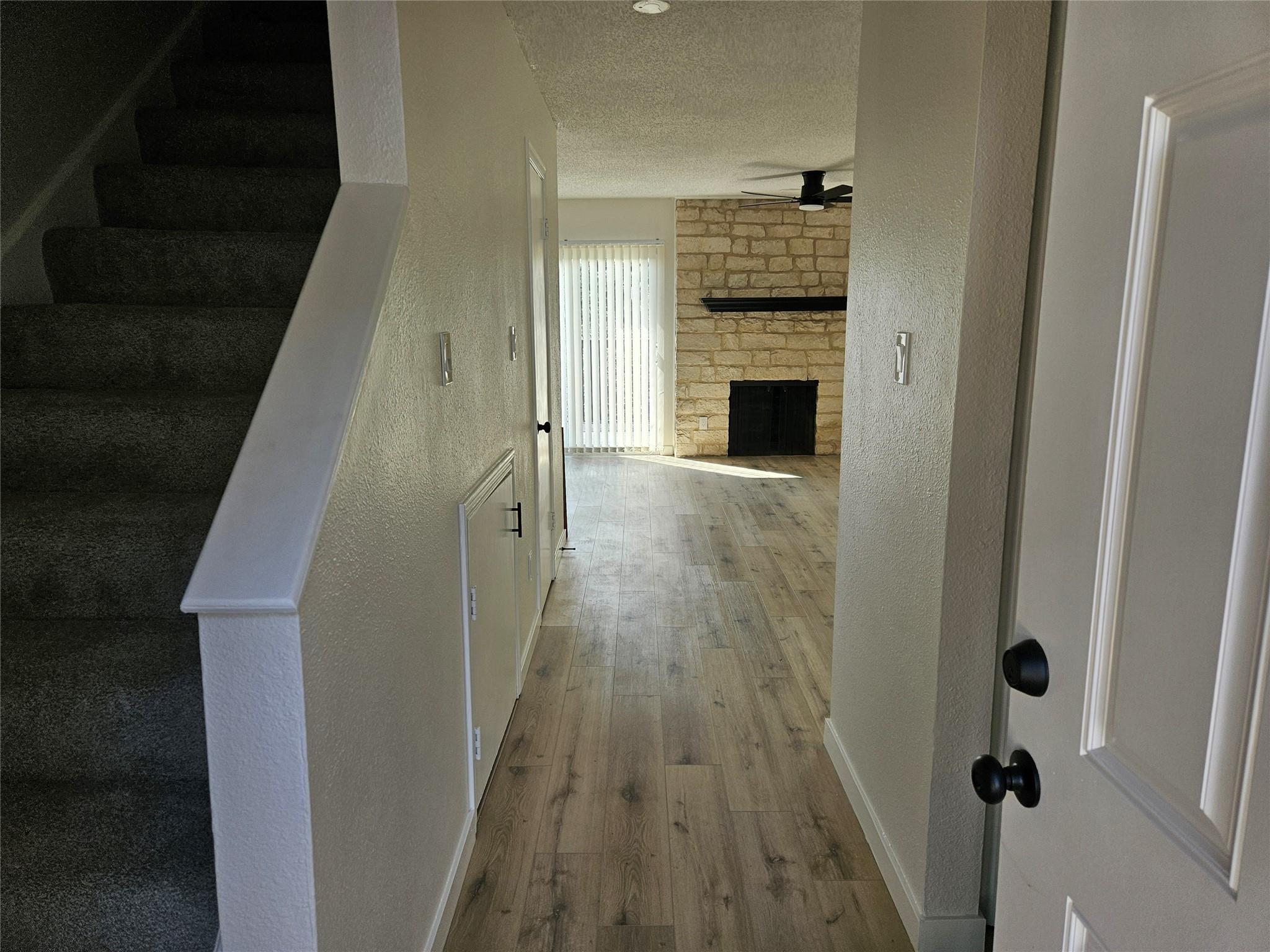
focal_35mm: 23
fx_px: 844
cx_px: 635
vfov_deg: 58.9
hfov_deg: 73.9
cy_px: 476
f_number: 1.8
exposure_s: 1/180
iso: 64
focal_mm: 5.4
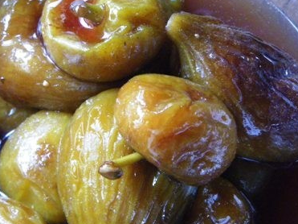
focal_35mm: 139
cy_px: 130
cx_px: 127
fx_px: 1196
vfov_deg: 10.7
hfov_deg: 14.2
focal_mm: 20.6
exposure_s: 1/30
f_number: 5.2
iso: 800
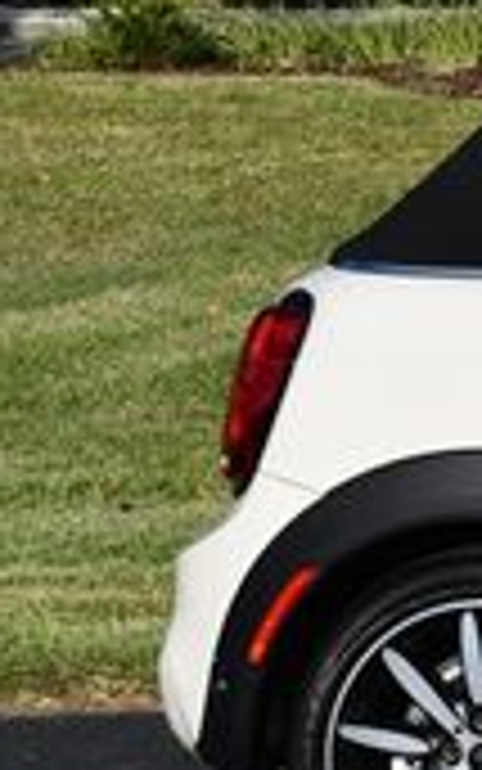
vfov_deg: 9.5
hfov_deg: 5.6
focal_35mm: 221
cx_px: 1419
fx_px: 4641
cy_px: 144
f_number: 10
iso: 100
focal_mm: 29
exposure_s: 1/400
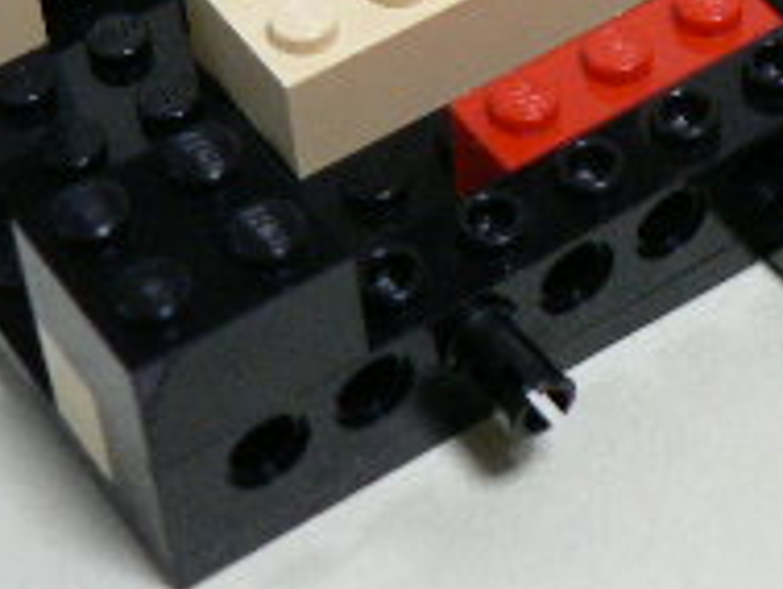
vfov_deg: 11.5
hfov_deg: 15.4
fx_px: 2761
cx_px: 986
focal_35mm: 122
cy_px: -377
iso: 200
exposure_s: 1/15
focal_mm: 6
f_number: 2.8
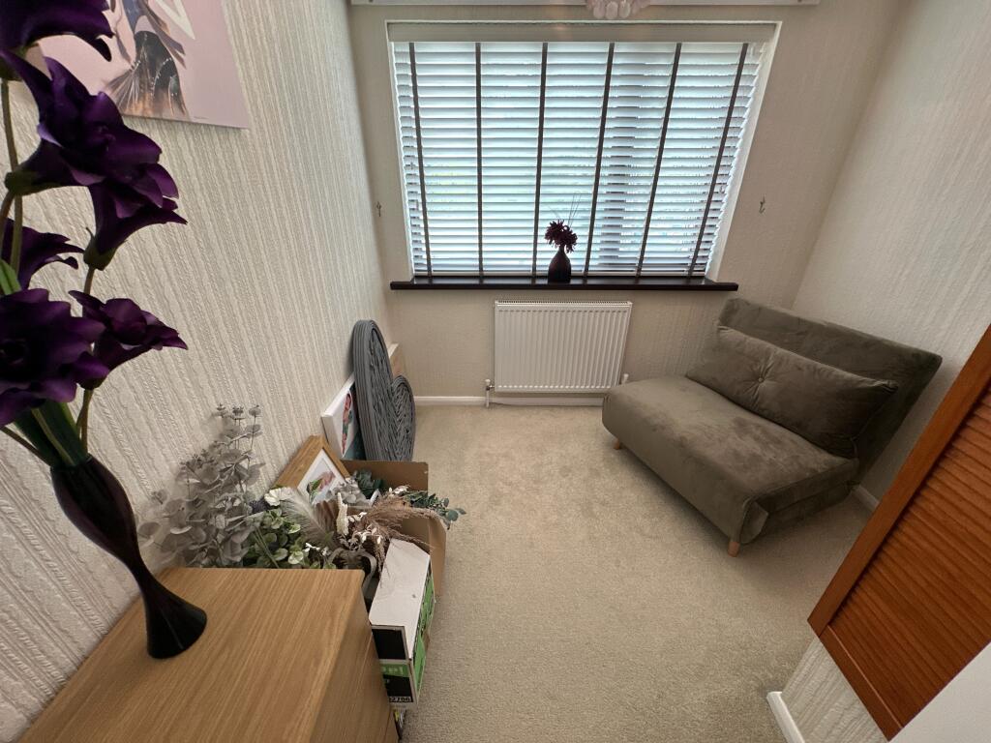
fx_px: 401
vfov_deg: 85.7
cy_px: 372
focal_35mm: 14
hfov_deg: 102.1
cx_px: 496
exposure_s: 1/100
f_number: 2.2
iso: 160
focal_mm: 2.22
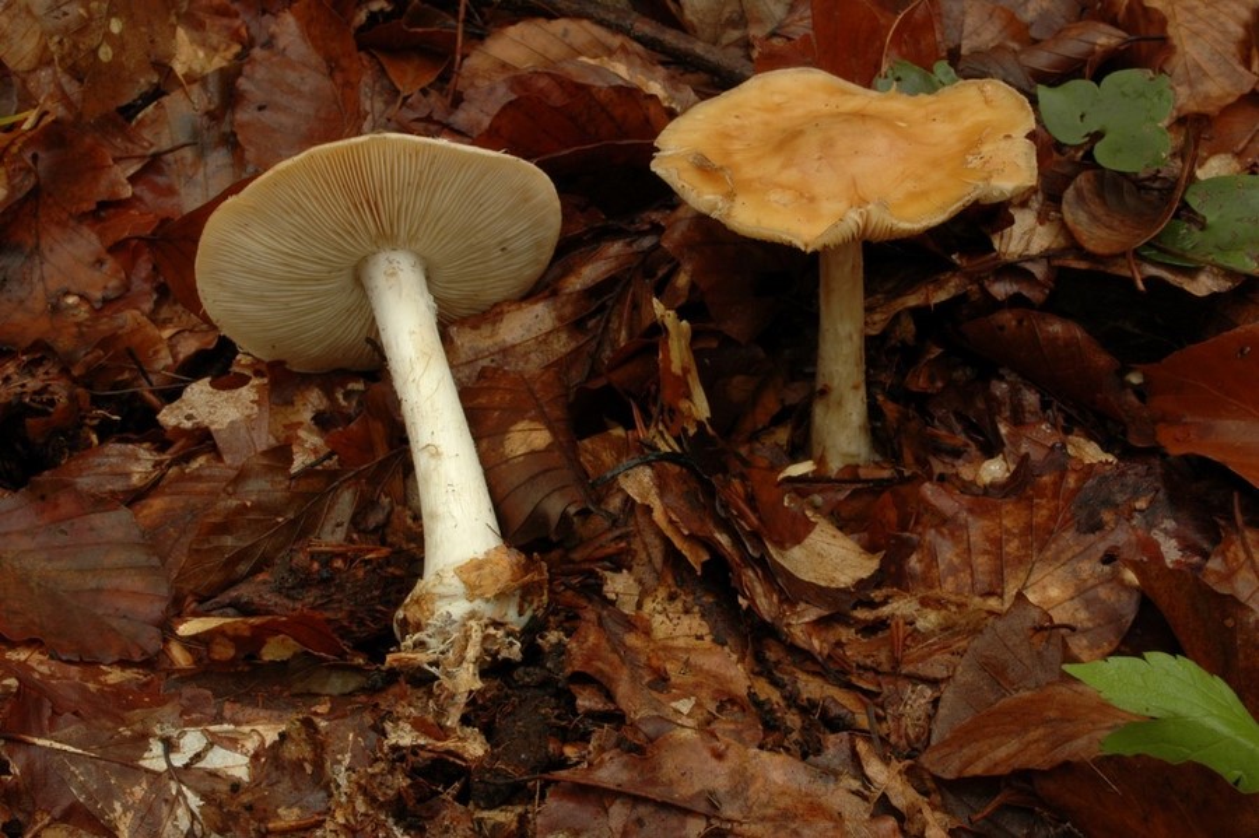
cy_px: 419
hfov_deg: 36.9
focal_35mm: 54
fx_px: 1887
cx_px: 630
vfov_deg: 25.0
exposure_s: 1
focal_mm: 36
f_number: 20
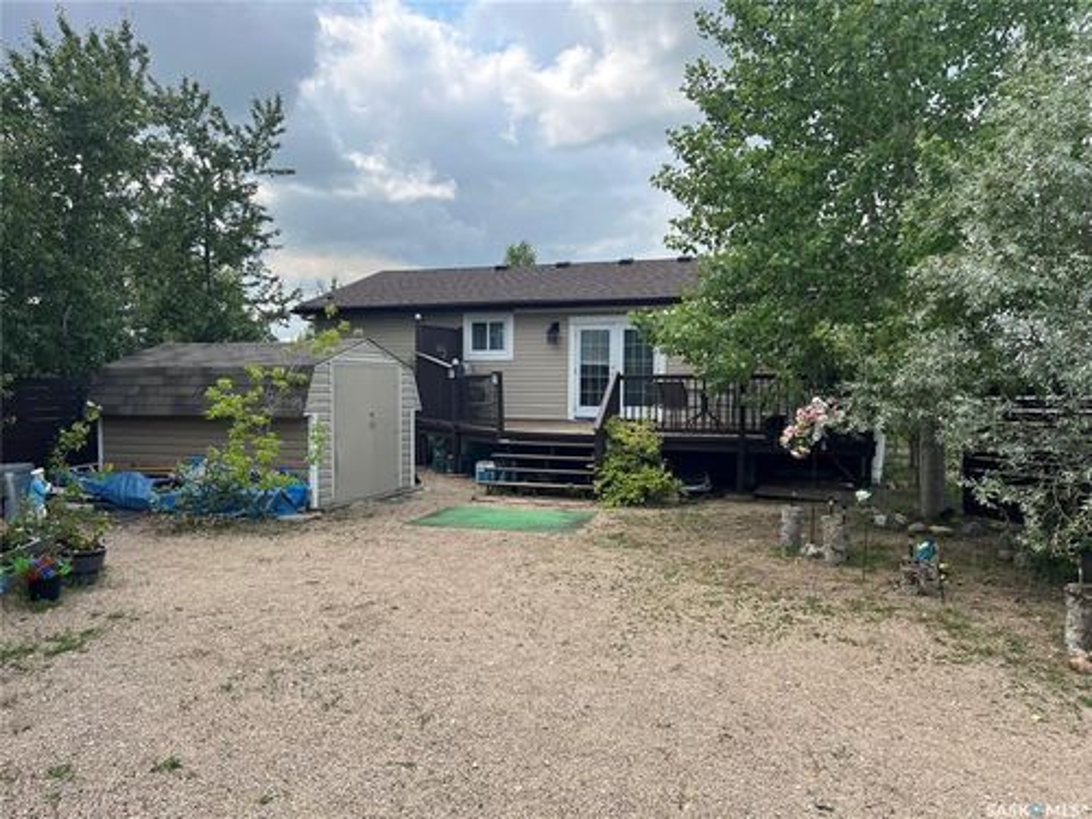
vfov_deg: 53.1
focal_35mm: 26
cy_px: 410
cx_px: 546
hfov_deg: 67.3
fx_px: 820
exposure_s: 1/1623
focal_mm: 5.1
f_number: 1.6
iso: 50
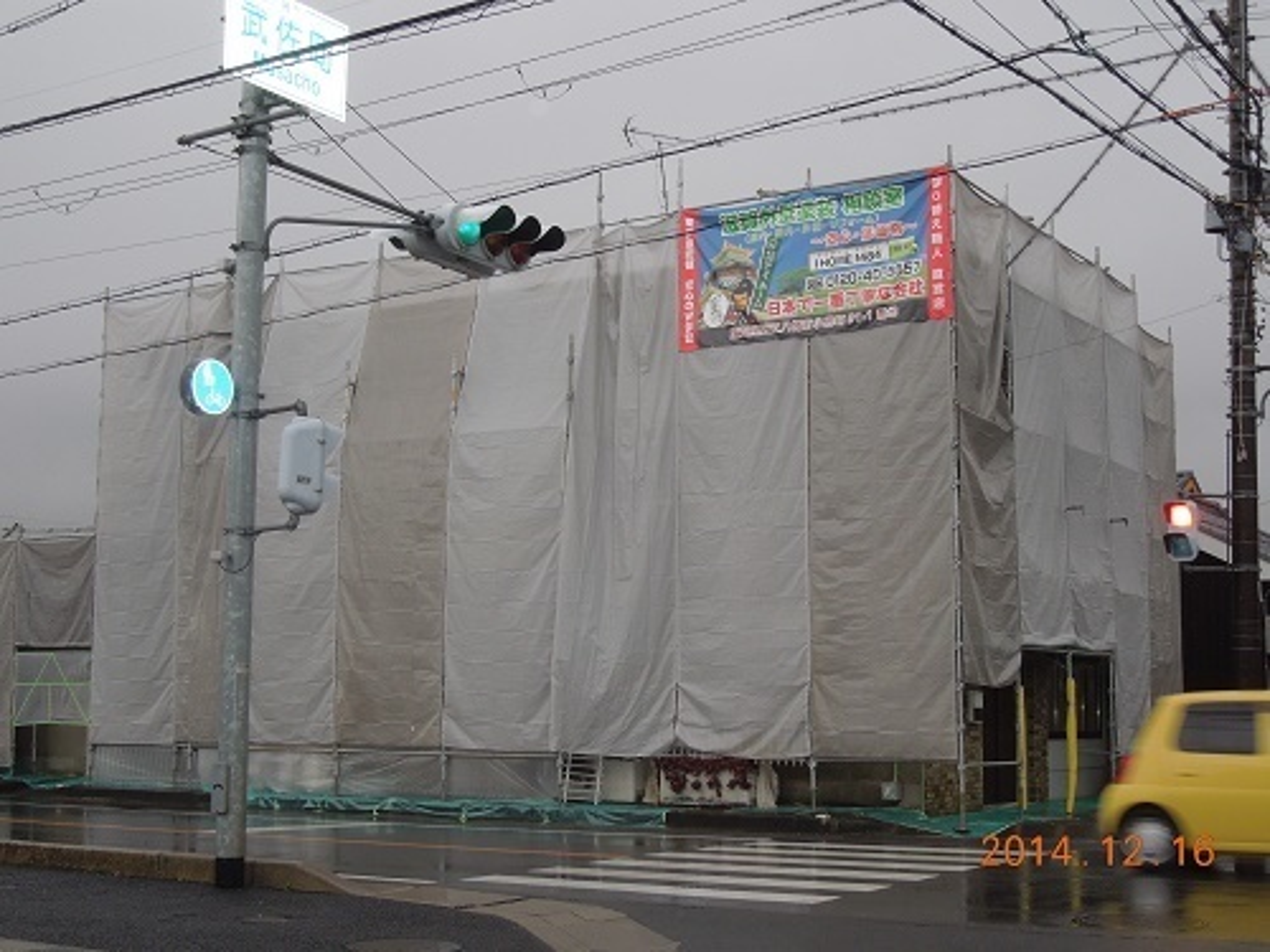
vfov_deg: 30.3
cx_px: 635
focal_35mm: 48
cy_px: 476
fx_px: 1761
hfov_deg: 39.7
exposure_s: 1/50
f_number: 4
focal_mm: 8.7
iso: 320
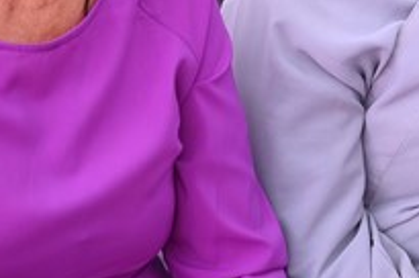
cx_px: 354
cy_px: -155
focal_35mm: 152
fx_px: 1766
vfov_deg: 8.8
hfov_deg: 13.4
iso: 1250
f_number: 4.5
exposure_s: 1/250
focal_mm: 48
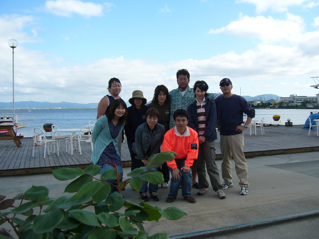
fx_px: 323
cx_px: 160
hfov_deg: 52.6
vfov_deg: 40.7
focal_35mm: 35
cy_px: 120
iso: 50
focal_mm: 5.8
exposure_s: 1/100
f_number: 8
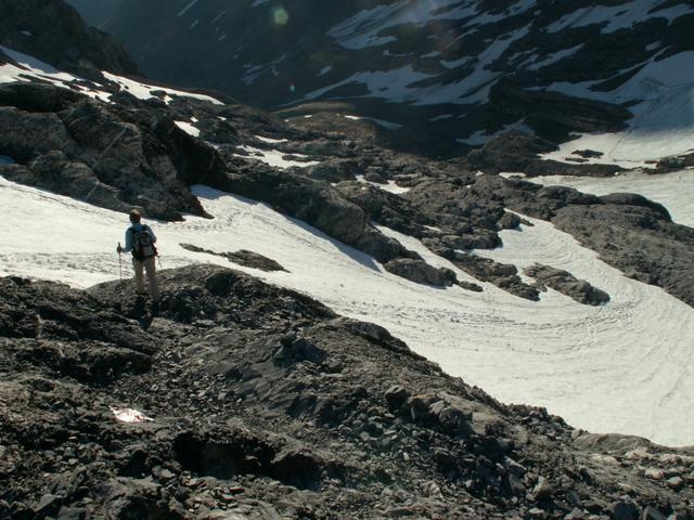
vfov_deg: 40.7
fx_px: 702
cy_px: 260
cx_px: 347
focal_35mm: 35
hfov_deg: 52.6
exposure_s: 1/200
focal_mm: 5.86
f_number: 8
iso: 50
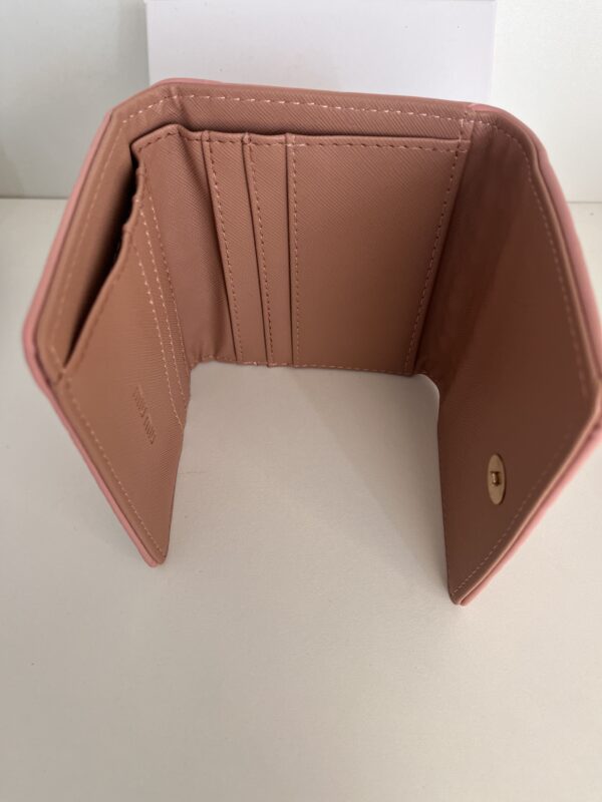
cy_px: 401
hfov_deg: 53.1
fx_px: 603
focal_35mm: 26
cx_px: 301
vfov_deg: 67.3
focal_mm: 5.1
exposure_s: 1/121
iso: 125
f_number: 1.6
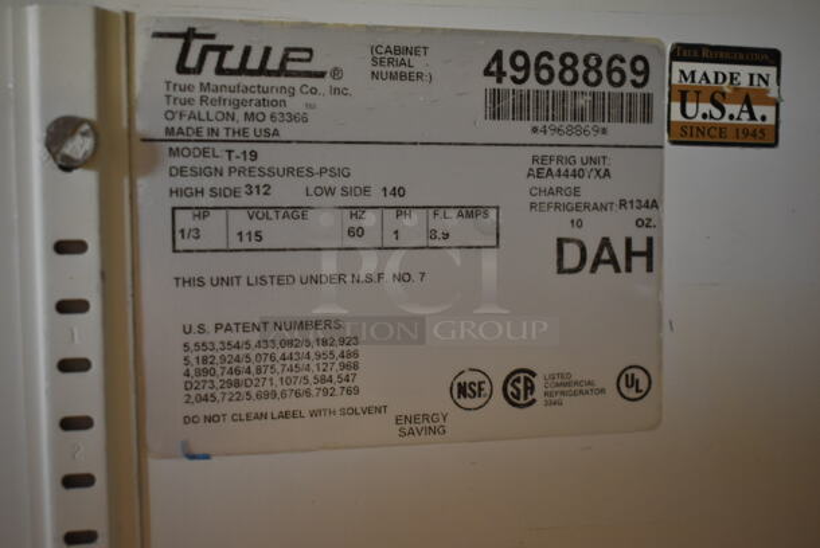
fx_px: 958
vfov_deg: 32.0
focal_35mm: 42
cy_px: 274
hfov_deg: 46.4
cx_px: 410
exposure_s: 1/50
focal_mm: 28
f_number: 4.2
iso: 1100
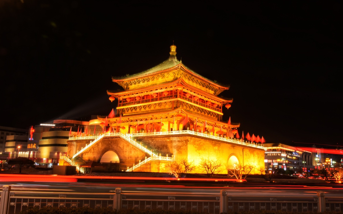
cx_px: 173
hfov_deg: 61.2
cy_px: 112
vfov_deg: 40.6
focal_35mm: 31
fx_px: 290
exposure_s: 8
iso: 100
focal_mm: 20
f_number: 22
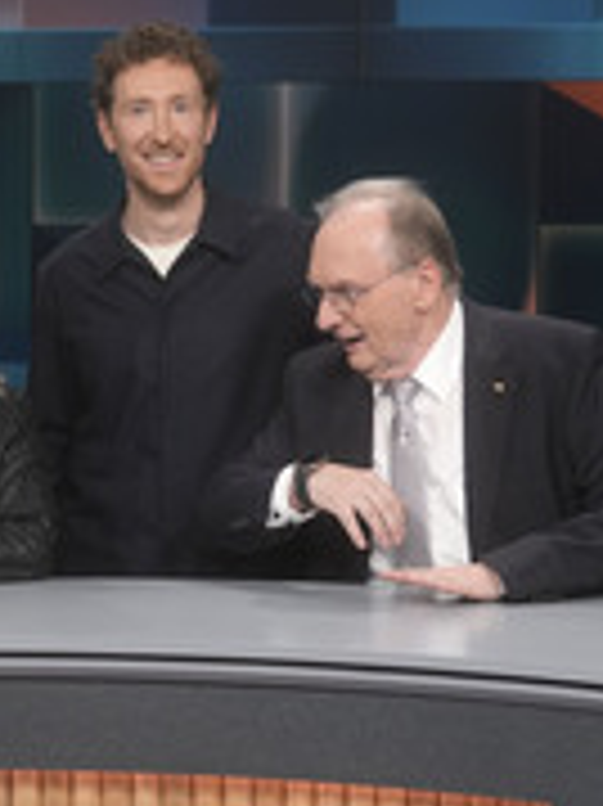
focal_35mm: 109
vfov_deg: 18.1
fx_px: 2535
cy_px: 369
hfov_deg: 13.3
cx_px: -34
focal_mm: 30
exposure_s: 1/320
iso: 640
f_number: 2.2
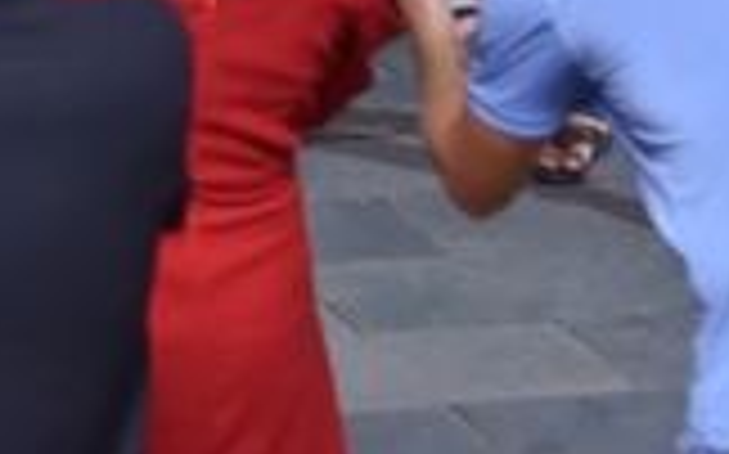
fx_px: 4725
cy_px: -432
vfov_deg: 5.4
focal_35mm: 238
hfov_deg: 8.6
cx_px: -374
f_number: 4
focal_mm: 58
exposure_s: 1/125
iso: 1250
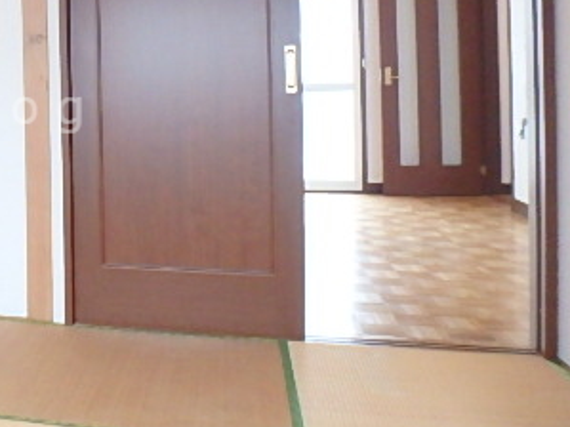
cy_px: 111
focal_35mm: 45
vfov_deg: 31.6
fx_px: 741
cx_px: -38
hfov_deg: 36.4
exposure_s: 1/80
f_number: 3.5
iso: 800
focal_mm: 3.7
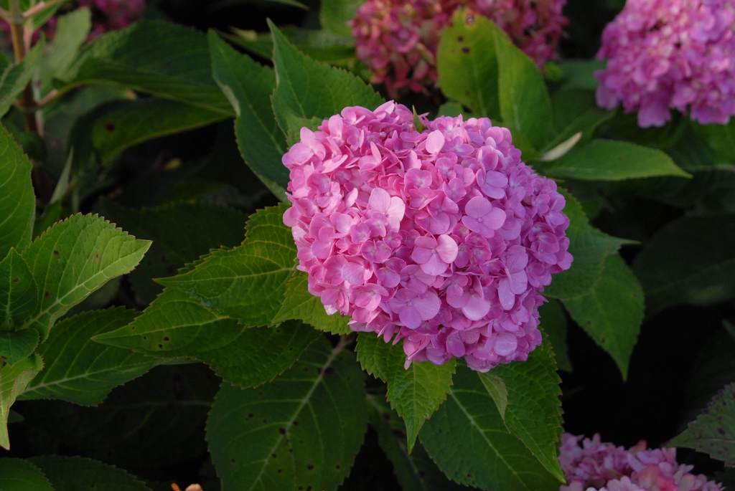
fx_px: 1533
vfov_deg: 18.2
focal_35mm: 75
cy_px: 246
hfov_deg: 27.0
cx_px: 368
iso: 400
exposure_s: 1/125
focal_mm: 50
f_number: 5.6
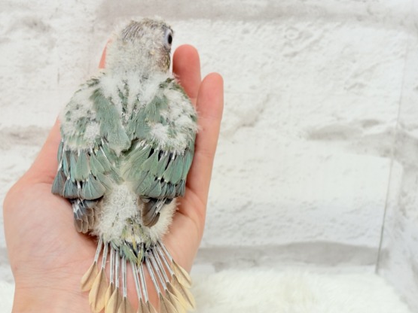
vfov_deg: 24.4
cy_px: 169
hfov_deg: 32.1
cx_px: 179
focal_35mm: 60
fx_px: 724
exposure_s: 1/50
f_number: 1.6
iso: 40
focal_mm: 5.96
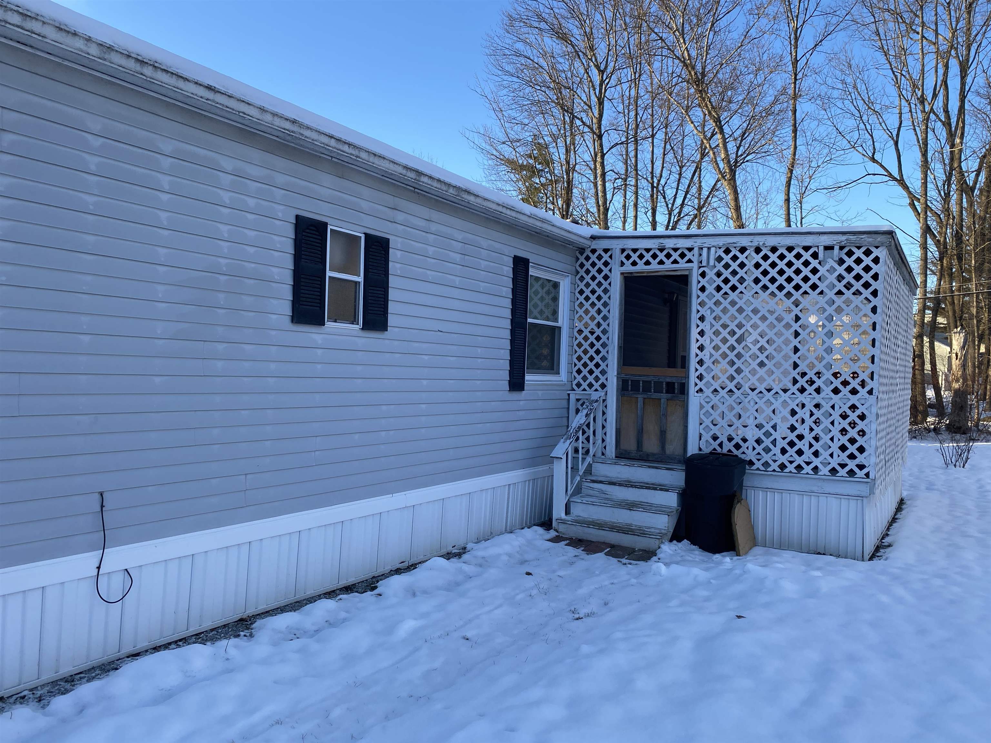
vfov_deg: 53.1
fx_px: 744
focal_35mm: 26
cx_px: 496
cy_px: 372
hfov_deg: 67.3
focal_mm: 4.25
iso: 32
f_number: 1.8
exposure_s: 1/678
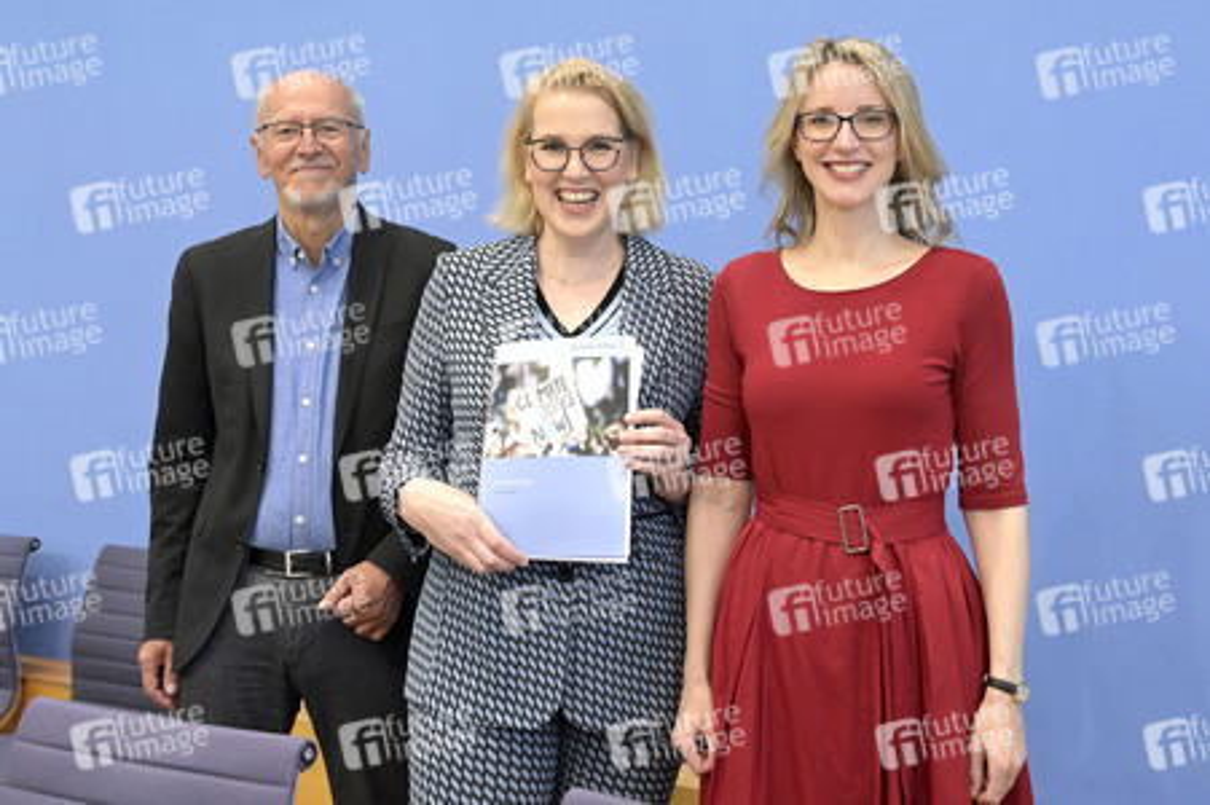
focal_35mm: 46
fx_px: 1545
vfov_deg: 29.2
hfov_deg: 42.8
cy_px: 402
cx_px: 605
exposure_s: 1/400
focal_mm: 46
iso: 4000
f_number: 5
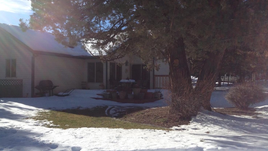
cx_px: 136
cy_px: 78
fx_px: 277
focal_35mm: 39
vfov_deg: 30.4
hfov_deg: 51.6
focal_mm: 4.28
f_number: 2.4
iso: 50
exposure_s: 1/1972
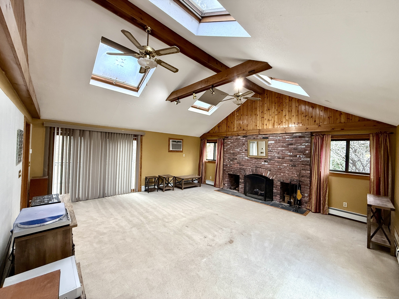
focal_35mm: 14
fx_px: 161
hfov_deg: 102.1
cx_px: 200
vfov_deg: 85.7
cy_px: 150
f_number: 2.2
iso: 400
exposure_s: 1/120
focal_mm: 2.22
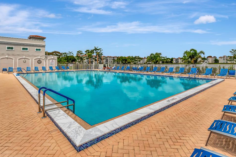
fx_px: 118
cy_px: 67
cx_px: 115
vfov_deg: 67.1
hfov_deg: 90.0
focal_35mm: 18
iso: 1000
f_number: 8
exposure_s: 1/8000
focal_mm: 10
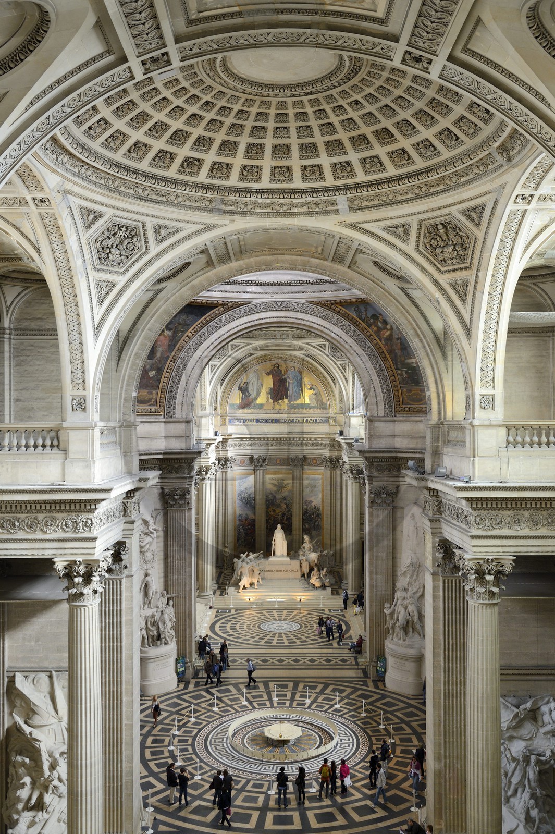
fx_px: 810
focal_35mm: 35
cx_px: 278
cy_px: 417
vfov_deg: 54.5
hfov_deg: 37.8
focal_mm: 35
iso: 800
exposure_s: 1/60
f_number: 5
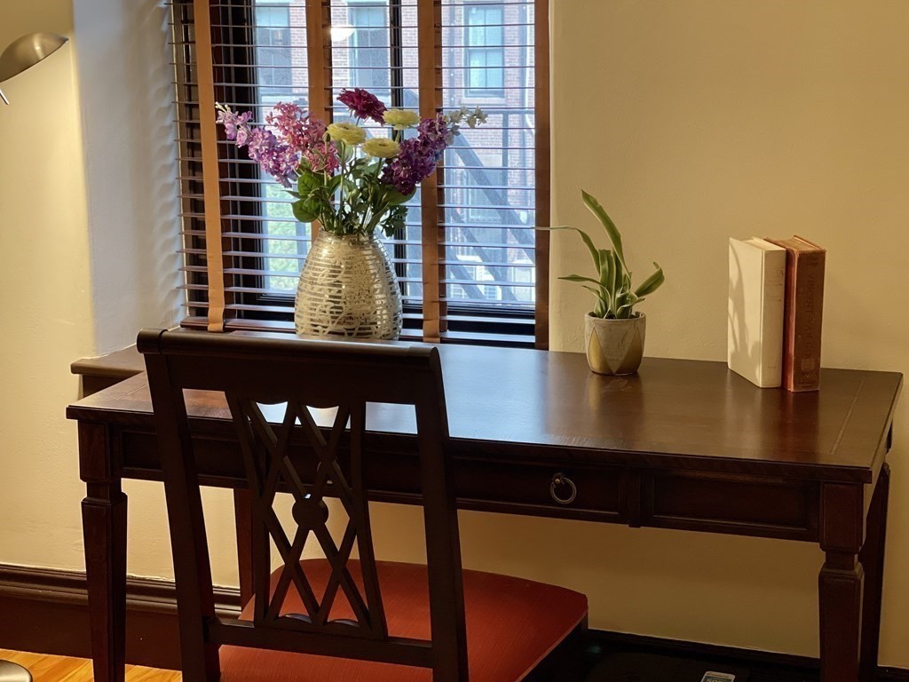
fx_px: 1681
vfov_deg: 22.9
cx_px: 454
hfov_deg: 30.3
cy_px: 341
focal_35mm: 64
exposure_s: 1/120
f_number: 2.2
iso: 250
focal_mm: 7.5
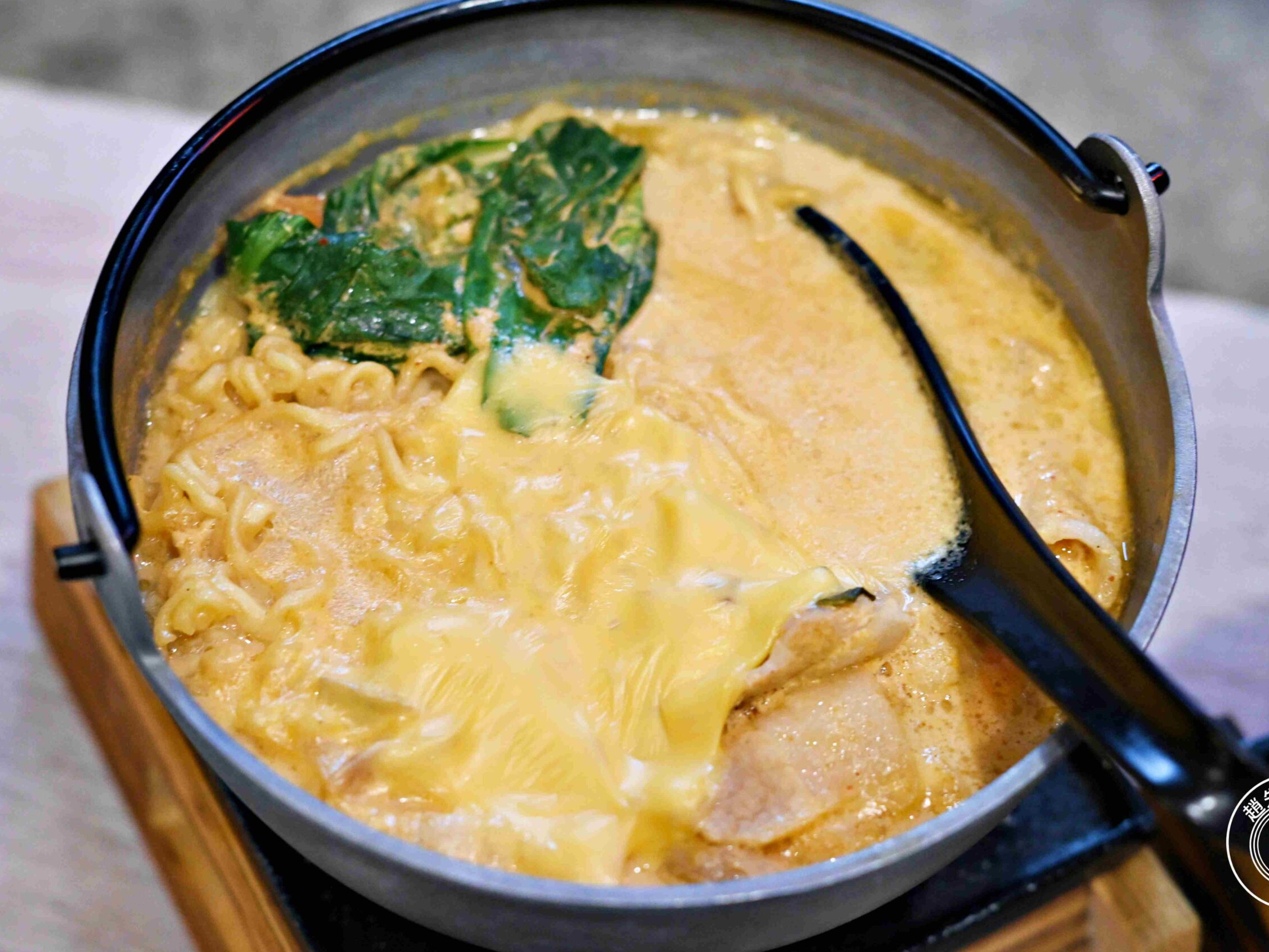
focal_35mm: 82
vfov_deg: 18.0
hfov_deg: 23.8
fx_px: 3007
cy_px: 471
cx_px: 671
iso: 1800
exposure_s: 1/160
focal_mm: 50
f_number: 3.2
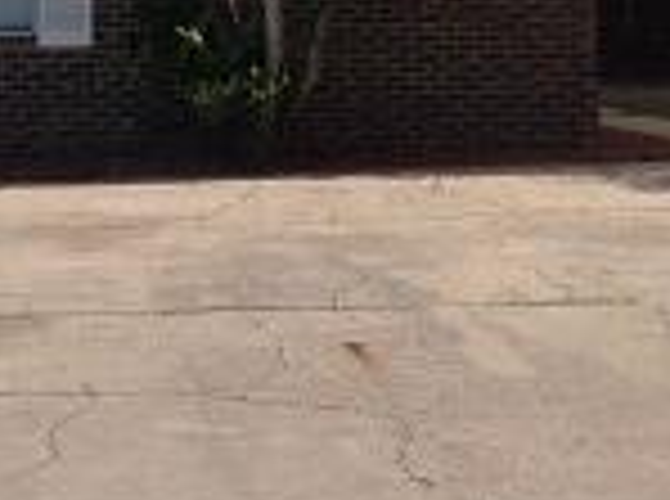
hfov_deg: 12.9
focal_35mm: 152
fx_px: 2935
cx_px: 49
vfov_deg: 9.7
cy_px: 68
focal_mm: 4.28
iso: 50
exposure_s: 1/1513
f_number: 2.4
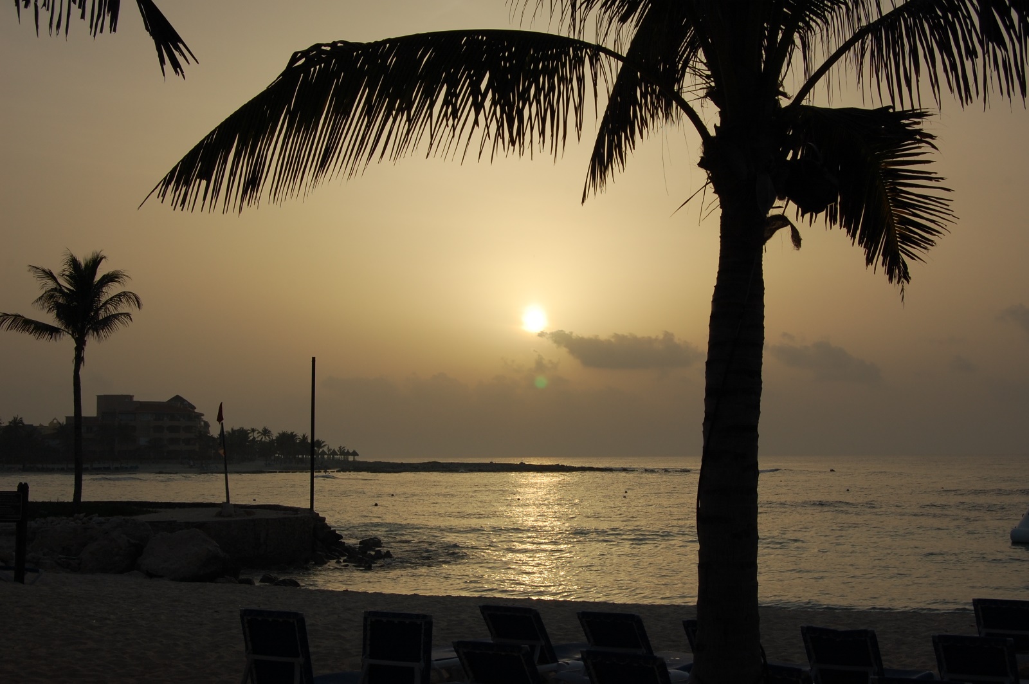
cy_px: 342
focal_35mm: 51
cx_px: 514
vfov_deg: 26.4
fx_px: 1456
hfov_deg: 38.9
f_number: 13
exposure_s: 1/640
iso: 200
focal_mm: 34
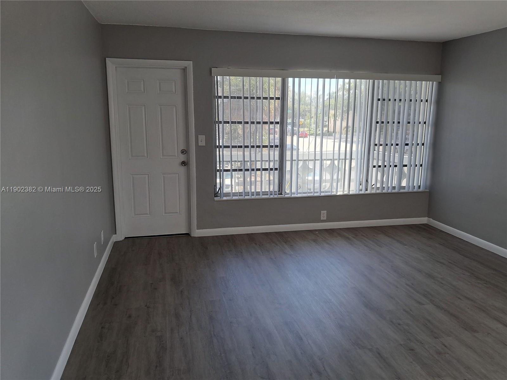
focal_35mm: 27
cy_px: 190
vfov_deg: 51.4
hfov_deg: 65.3
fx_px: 395
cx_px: 254
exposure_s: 1/120
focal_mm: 4
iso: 50
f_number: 1.8
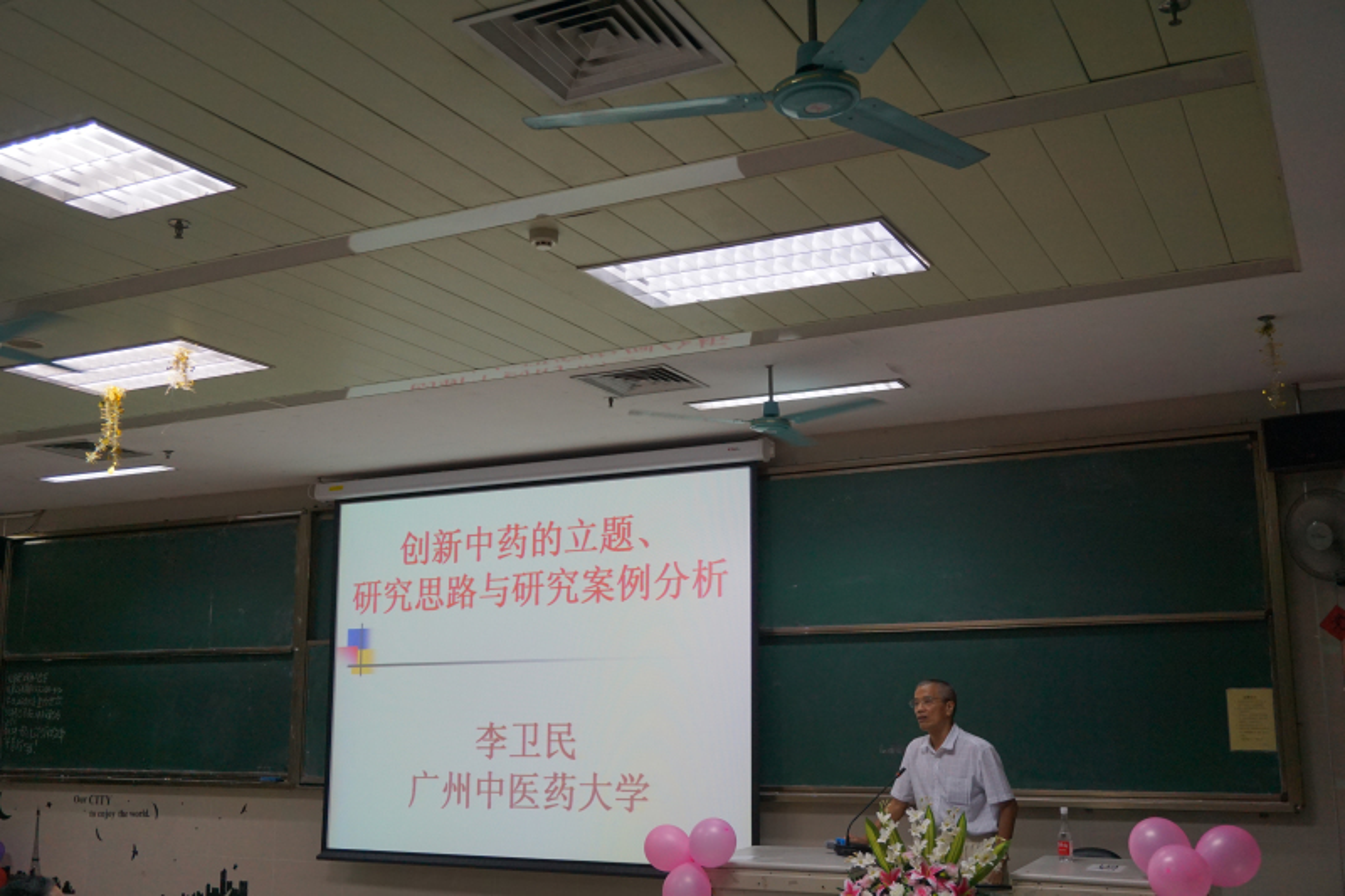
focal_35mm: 38
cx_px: 672
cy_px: 448
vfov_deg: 35.5
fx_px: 1401
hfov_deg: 51.3
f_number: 4.5
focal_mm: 25
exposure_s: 1/160
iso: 800
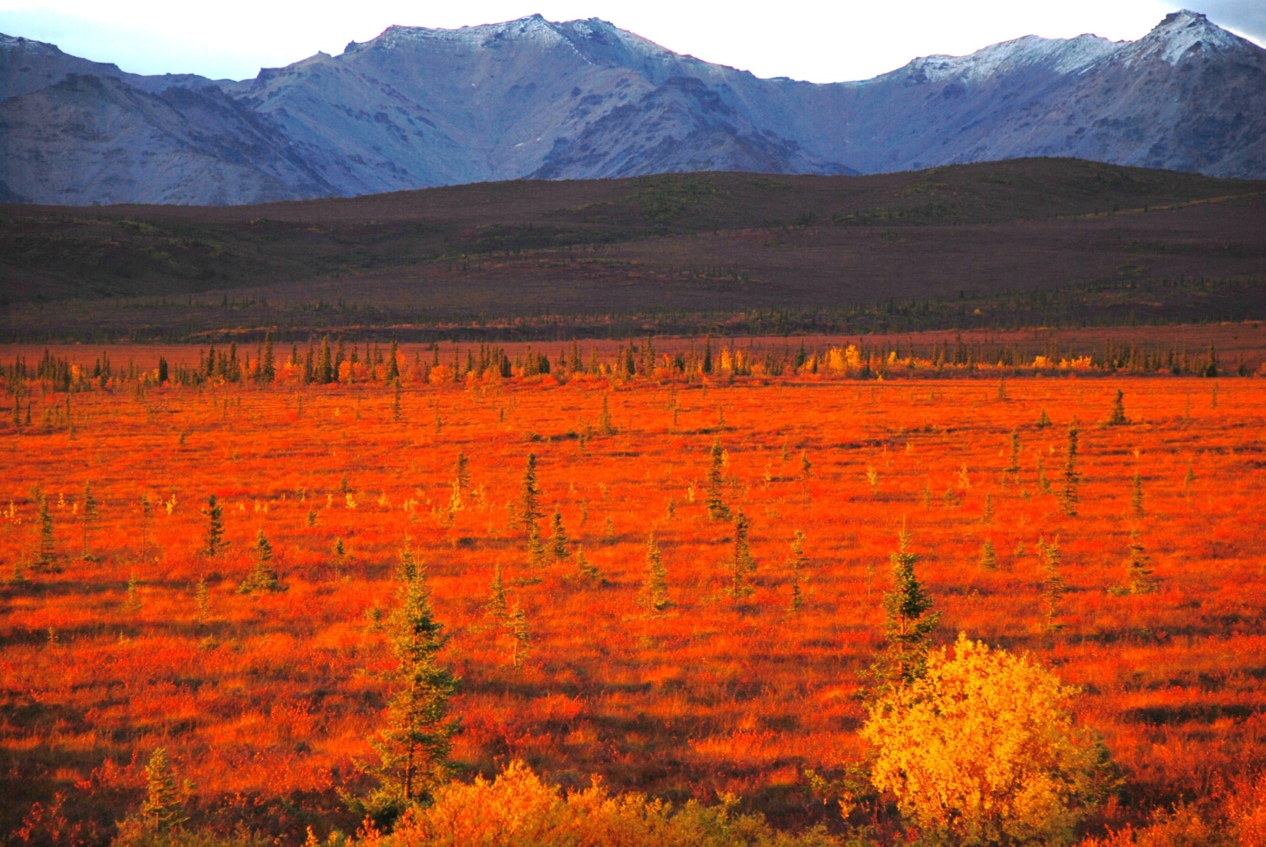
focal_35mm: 158
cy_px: 424
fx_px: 5545
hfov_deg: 13.0
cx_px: 633
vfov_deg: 8.7
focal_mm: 105
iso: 100
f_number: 5.6
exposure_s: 1/30
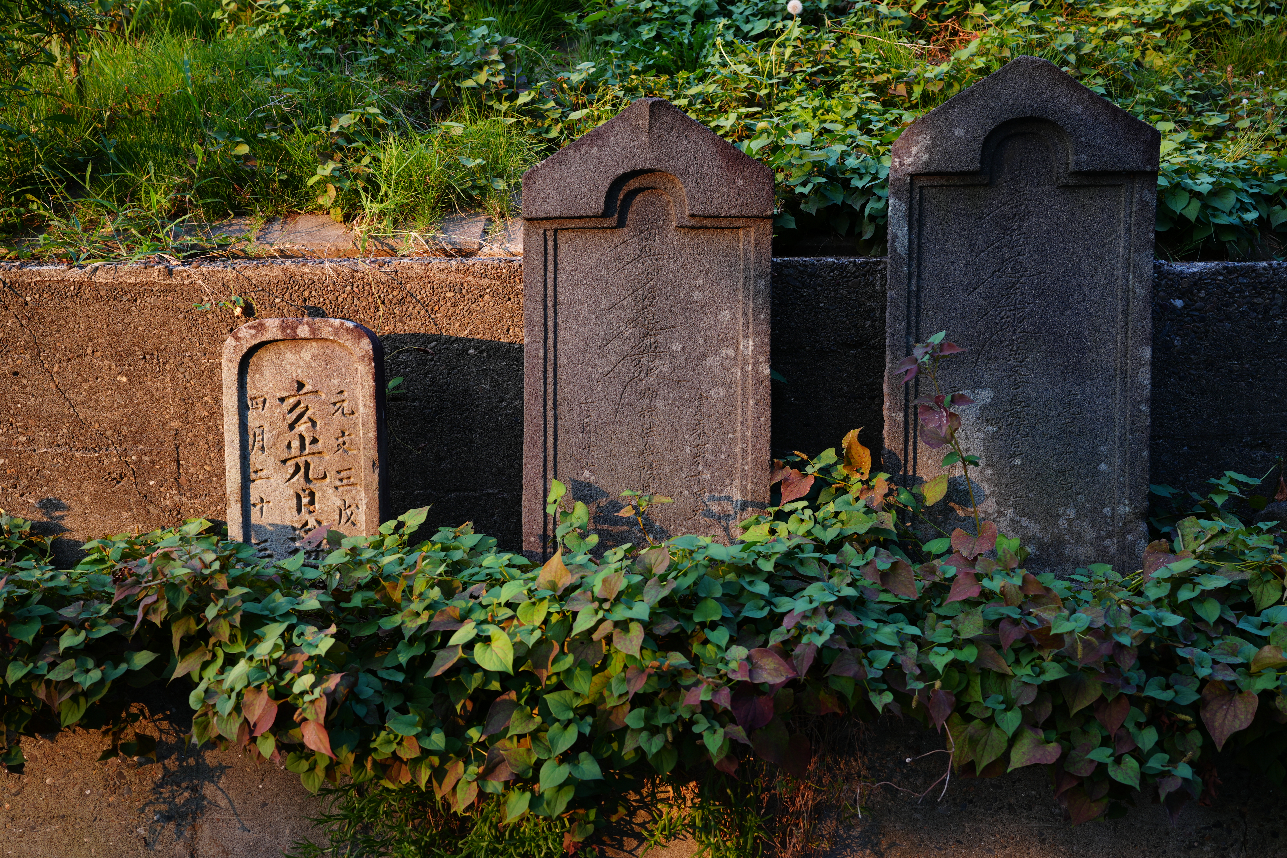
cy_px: 429
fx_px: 1251
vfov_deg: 37.9
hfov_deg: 54.4
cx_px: 644
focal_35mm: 35
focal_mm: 35
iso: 100
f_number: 5.6
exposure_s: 1/20
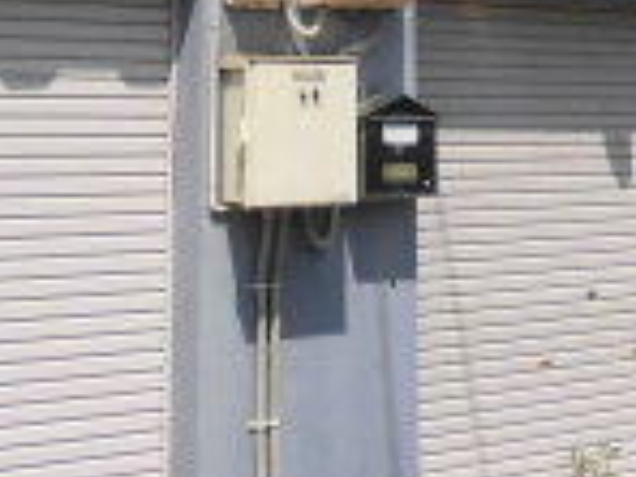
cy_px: -490
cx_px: 365
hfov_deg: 18.9
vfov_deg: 12.5
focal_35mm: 104
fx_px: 1911
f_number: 7.8
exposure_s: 1/250
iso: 100
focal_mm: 4.3
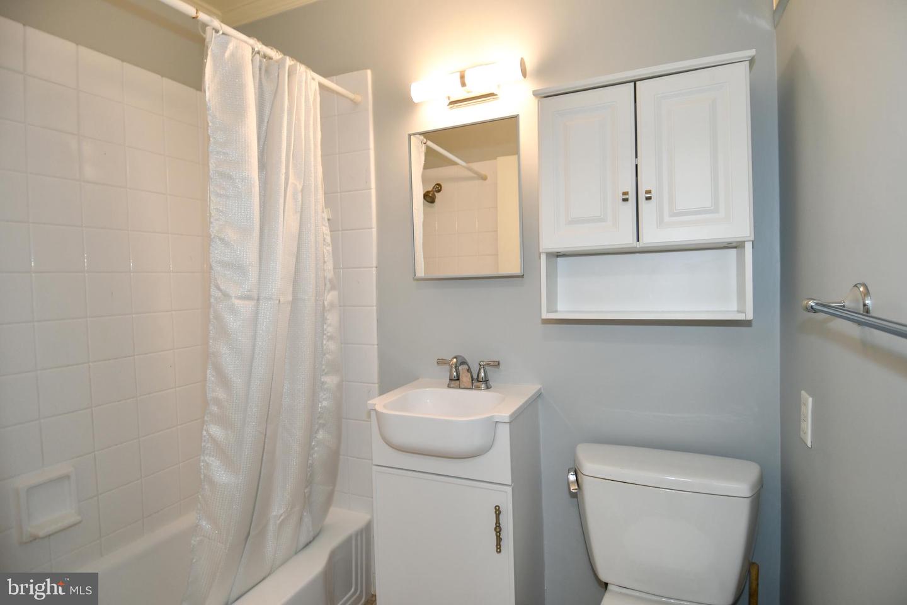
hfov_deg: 90.0
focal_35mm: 18
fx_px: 453
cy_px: 302
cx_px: 454
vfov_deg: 67.4
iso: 360
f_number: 4
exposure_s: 1/60
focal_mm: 12
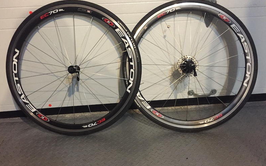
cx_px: 132
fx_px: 225
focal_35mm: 31
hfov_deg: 61.2
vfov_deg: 40.6
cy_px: 81
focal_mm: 4.15
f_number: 2.2
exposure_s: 1/15
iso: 400
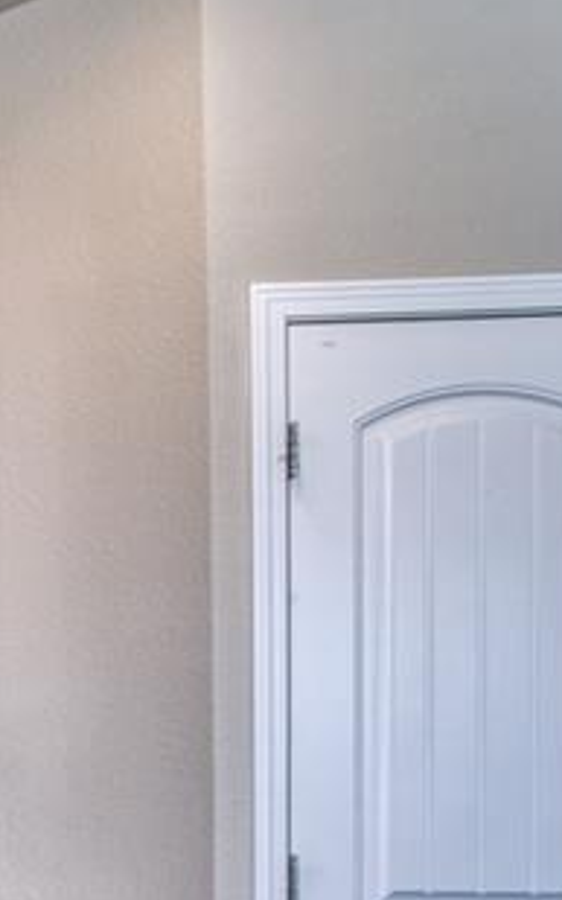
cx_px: -702
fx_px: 1324
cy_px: 737
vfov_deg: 36.1
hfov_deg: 15.7
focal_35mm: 54
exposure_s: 1/80
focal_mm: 16
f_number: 4
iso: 500
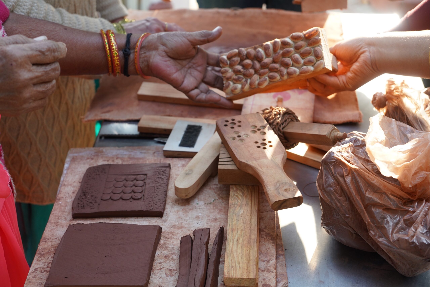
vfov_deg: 22.6
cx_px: 215
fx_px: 717
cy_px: 144
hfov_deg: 33.4
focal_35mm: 60
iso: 640
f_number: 5.6
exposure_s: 1/160
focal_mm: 60
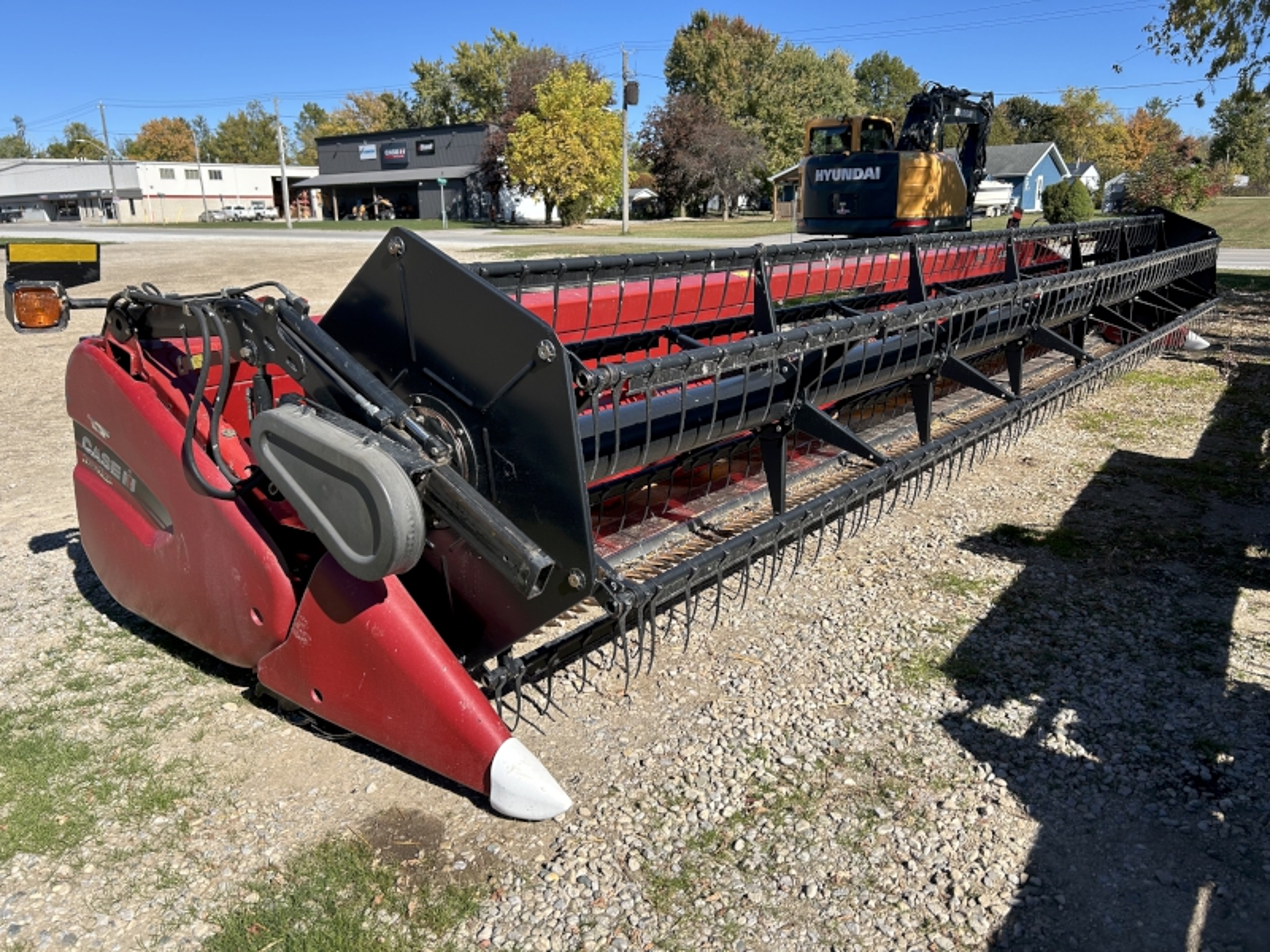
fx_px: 954
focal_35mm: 26
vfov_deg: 53.1
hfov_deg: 67.3
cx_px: 635
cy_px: 476
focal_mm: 5.7
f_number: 1.5
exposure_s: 1/2915
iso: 50
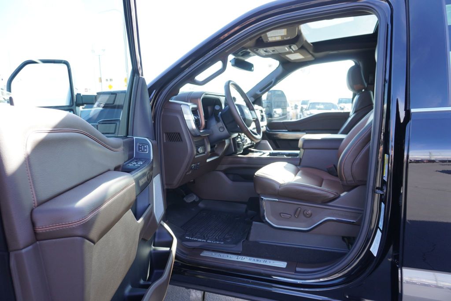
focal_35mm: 24
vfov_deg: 53.2
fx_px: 301
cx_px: 226
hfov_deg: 73.7
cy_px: 150
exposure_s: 1/80
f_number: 4.5
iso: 100
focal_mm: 16
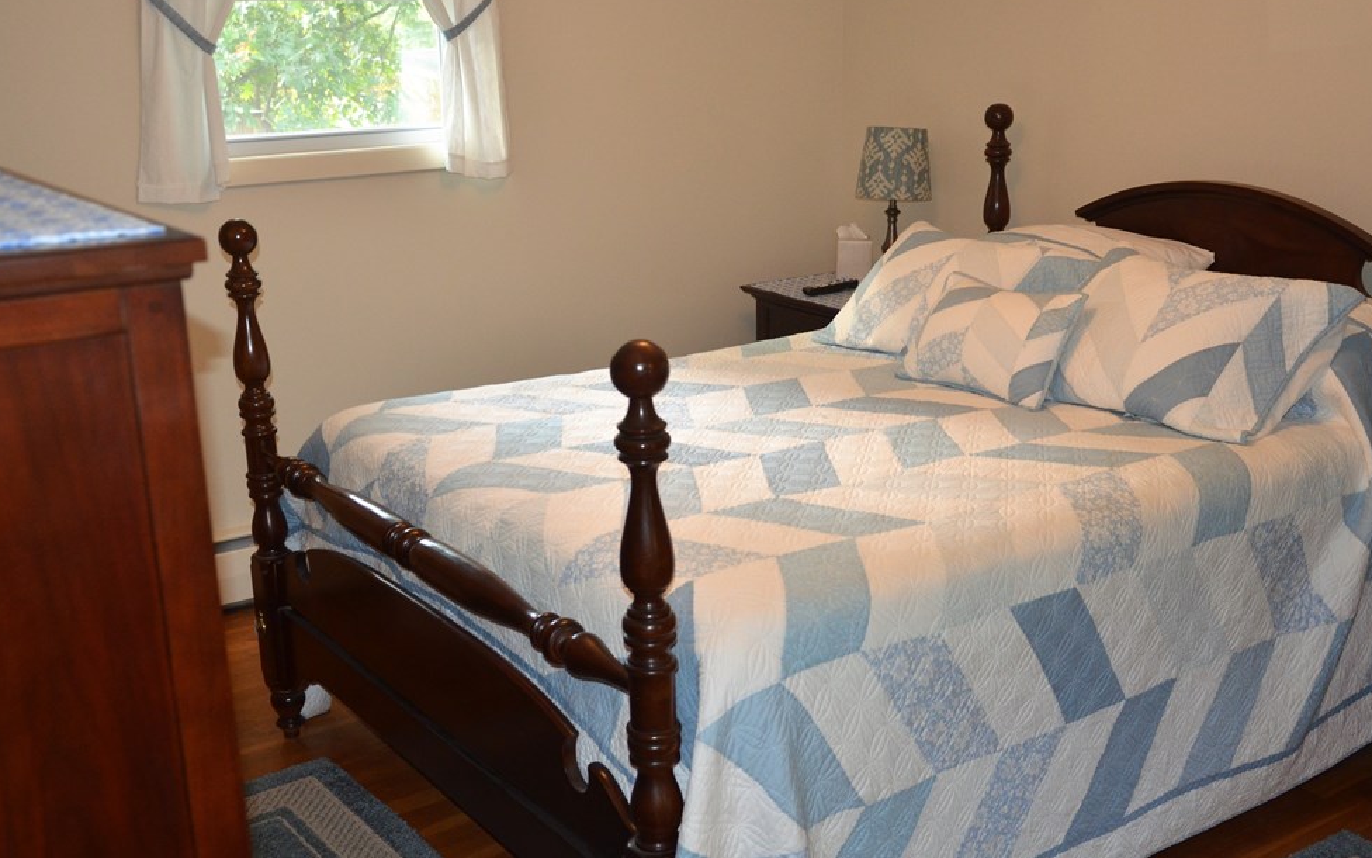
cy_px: 442
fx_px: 1592
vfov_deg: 30.2
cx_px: 730
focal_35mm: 43
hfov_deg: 46.6
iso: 800
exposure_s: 1/60
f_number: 4
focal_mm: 25
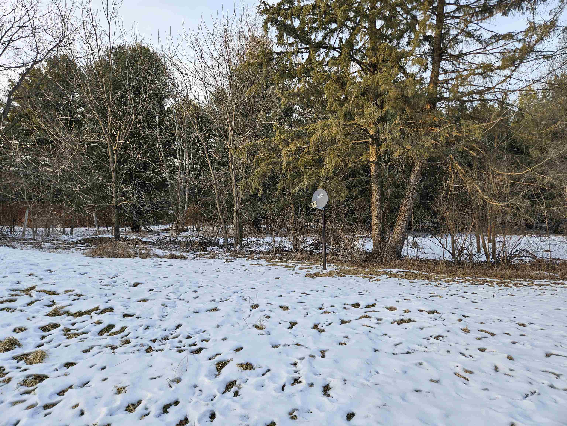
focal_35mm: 23
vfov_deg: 58.9
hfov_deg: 73.9
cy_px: 213
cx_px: 284
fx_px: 377
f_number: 1.8
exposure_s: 1/180
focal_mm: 5.4
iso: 25
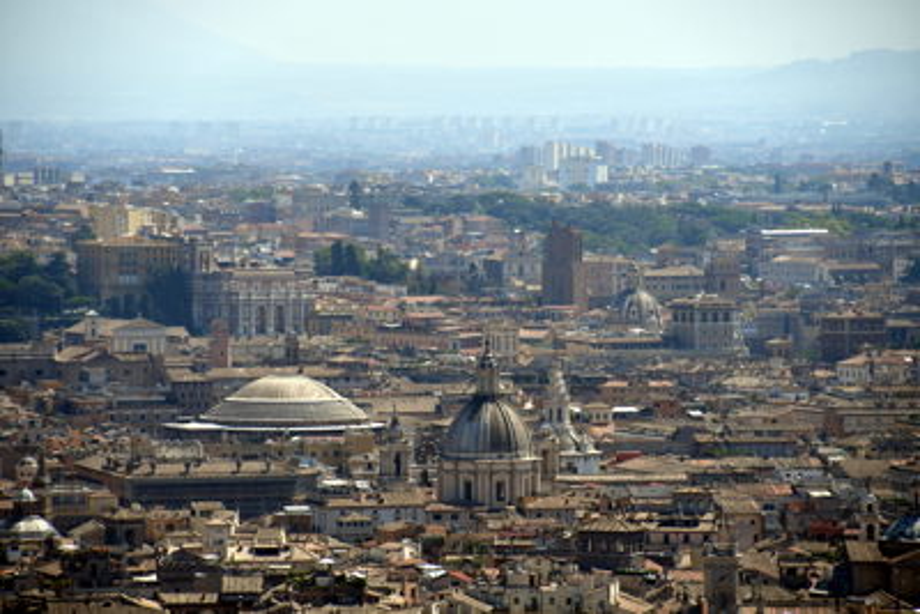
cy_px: 307
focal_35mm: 262
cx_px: 460
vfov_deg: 5.2
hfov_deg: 7.9
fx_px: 6698
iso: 100
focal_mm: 175
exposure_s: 1/1250
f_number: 6
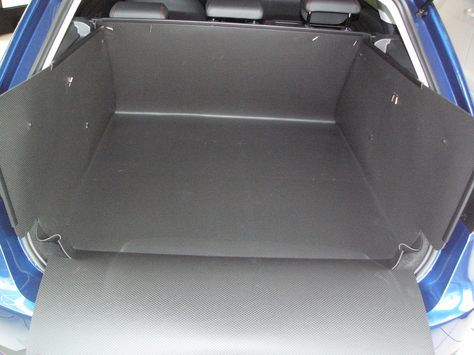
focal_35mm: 36
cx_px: 237
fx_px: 493
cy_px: 178
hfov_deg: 51.4
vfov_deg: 39.7
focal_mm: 6
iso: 400
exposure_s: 1/50
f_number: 2.8
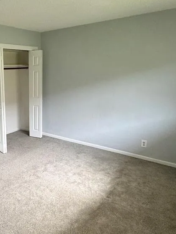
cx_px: 16
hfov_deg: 42.6
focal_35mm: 30
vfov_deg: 60.0
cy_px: 117
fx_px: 203
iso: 125
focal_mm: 2.22
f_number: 2.2
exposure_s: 1/99
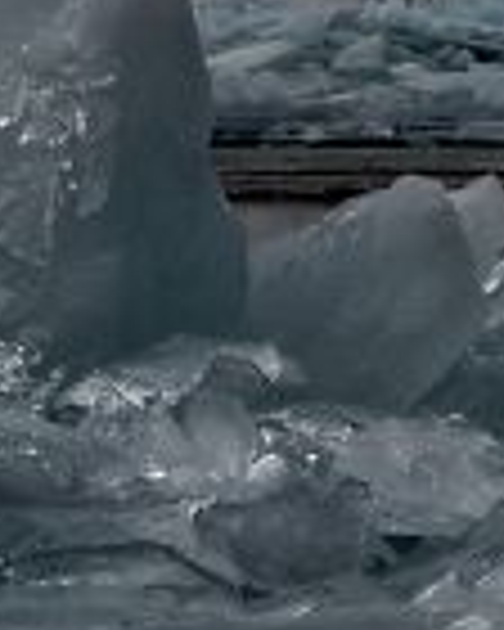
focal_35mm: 423
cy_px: -86
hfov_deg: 3.7
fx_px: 7887
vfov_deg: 4.6
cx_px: 252
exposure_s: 1/400
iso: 100
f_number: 10
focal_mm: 48
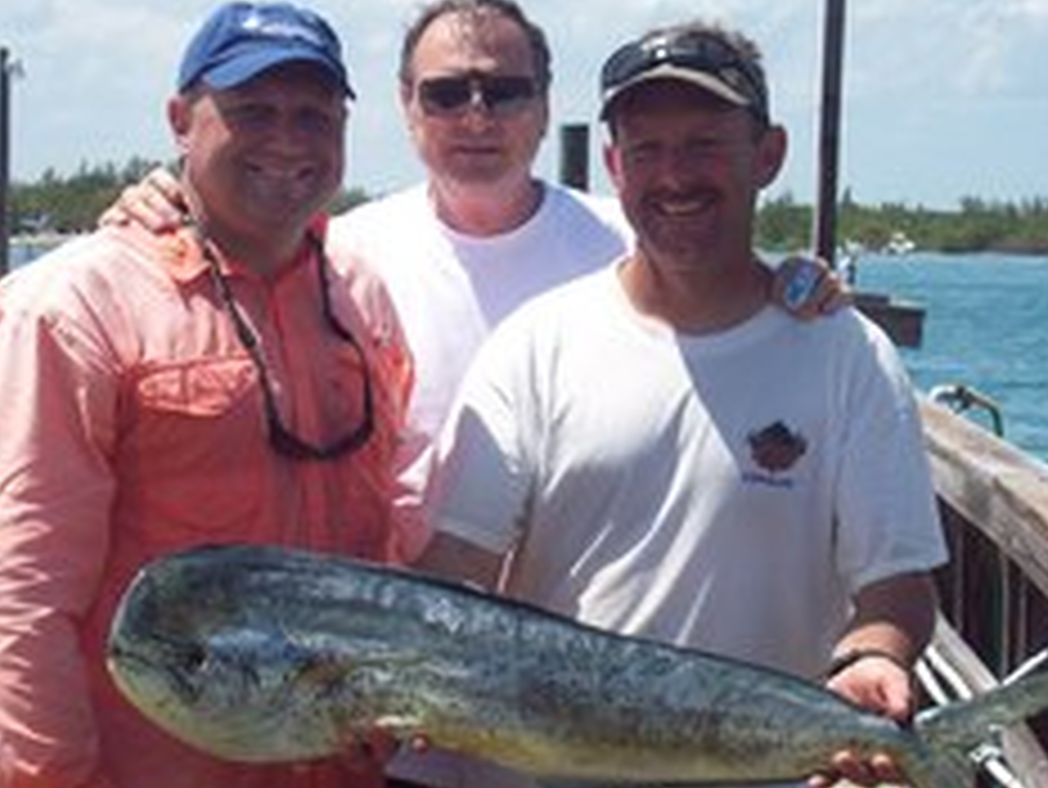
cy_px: 446
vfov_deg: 13.5
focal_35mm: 110
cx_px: 535
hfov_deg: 17.9
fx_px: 3332
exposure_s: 1/295
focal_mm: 10.7
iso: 80
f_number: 7.6
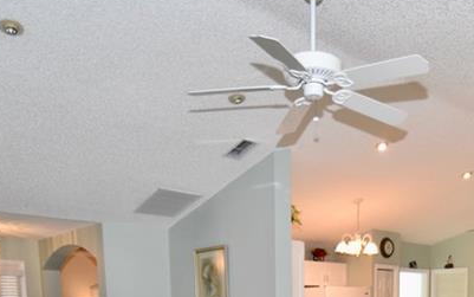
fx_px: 504
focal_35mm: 39
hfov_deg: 48.8
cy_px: 367
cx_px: 342
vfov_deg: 28.1
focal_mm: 10
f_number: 4
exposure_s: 1/80
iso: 800
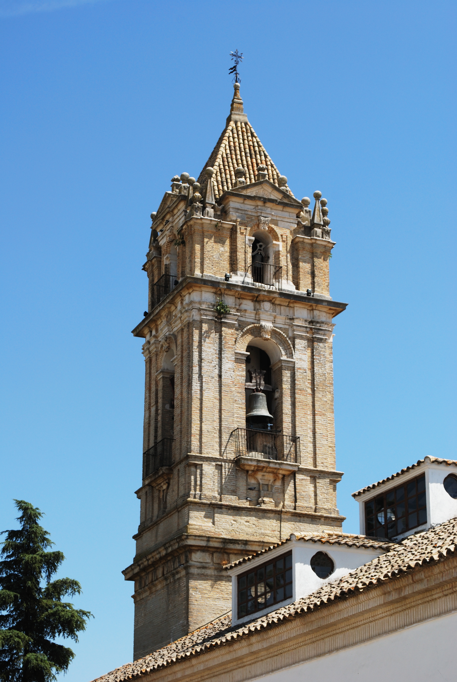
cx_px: 228
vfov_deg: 24.6
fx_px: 1566
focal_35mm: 82
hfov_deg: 16.6
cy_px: 341
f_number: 10
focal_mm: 55
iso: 200
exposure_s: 1/320
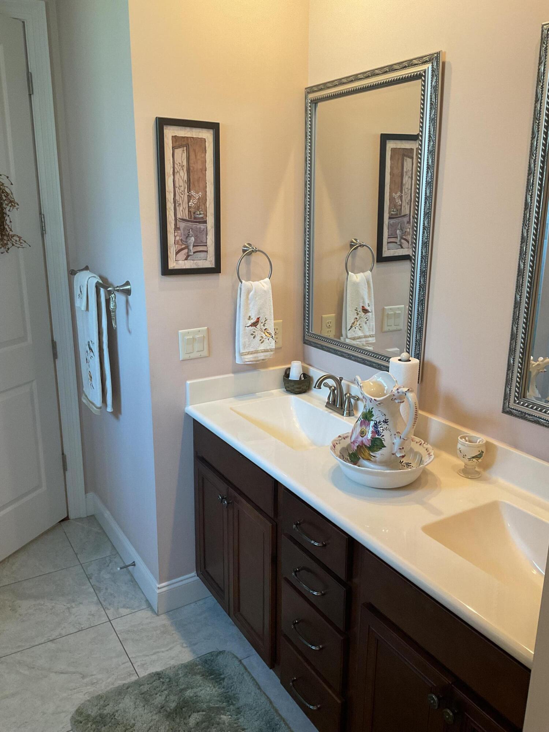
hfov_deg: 48.2
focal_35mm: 29
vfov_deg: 61.7
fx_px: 613
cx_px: 274
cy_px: 366
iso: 80
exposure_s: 1/60
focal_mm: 3
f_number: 1.8
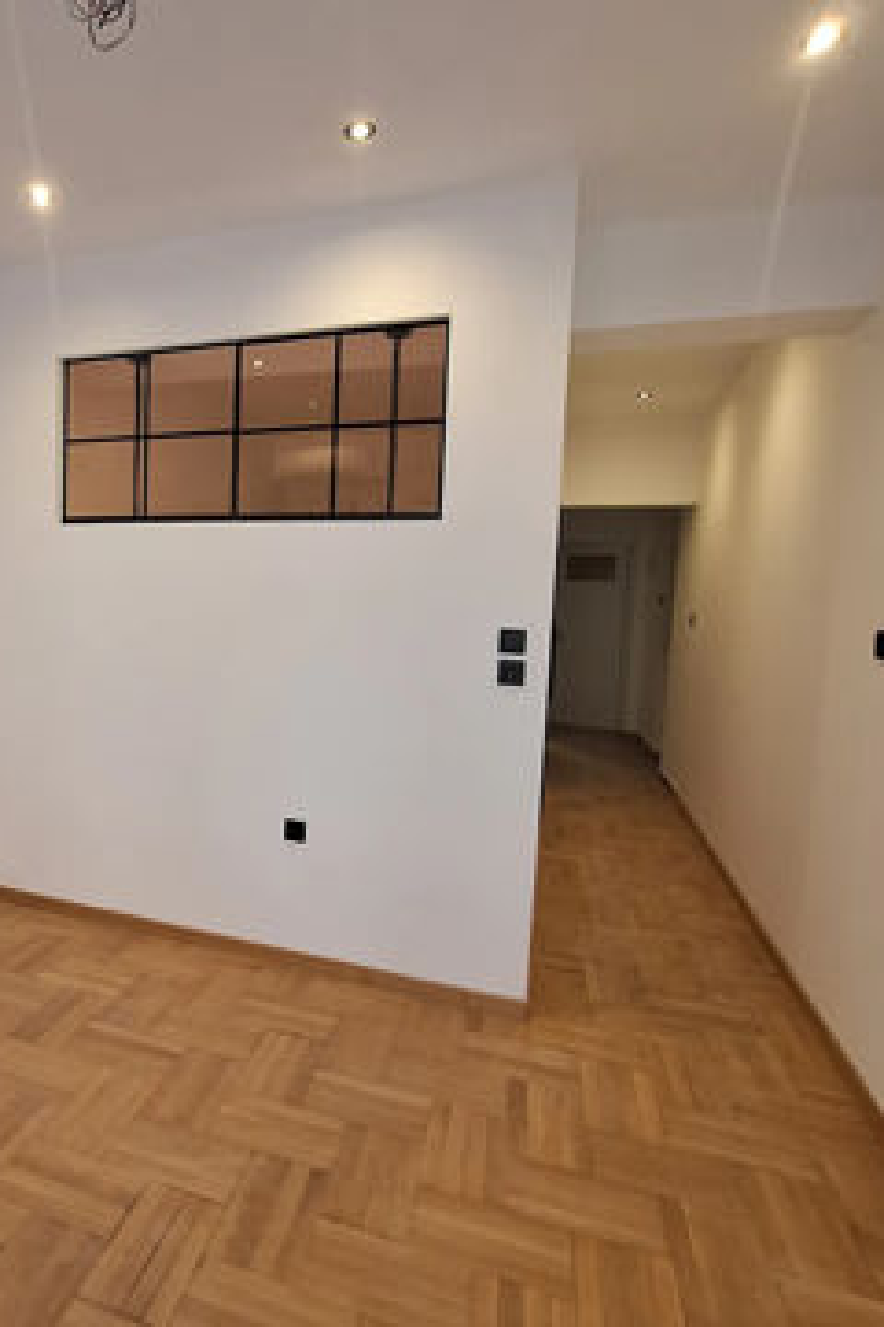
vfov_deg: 84.0
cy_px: 656
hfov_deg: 58.6
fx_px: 737
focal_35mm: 20
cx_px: 219
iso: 125
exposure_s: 1/50
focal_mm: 1.74
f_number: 2.2
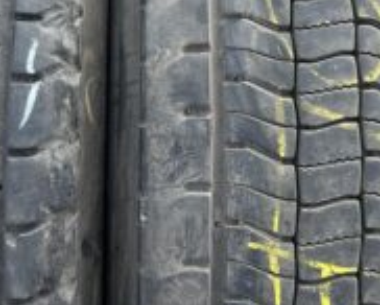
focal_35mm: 60
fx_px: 676
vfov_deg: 24.7
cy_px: 32
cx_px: 132
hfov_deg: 31.2
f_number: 1.5
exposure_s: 1/853
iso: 50
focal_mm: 5.7
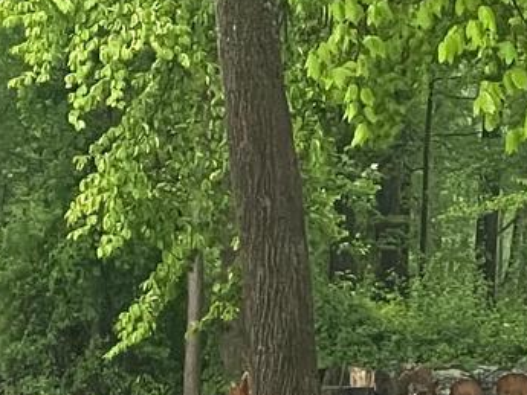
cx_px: 718
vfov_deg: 3.9
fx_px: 5787
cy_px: 637
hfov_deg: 5.2
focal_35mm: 380
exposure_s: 1/60
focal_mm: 7.5
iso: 250
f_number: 2.2
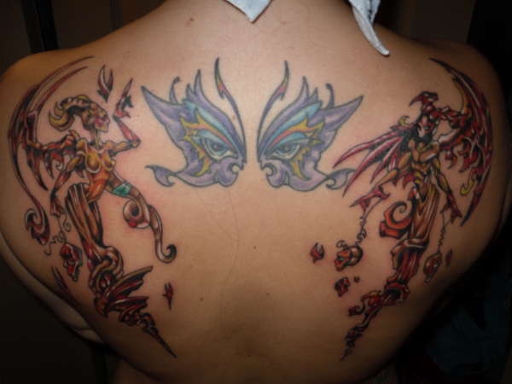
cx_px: 256
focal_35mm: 45
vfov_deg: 32.2
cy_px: 192
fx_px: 666
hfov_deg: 42.1
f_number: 3.5
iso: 80
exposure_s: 1/45
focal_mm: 6.3
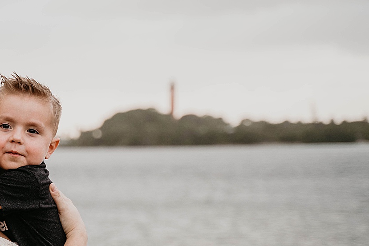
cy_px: 209
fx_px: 1128
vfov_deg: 12.4
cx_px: 49
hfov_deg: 18.3
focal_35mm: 110
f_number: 2.8
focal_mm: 57
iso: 400
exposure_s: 1/160
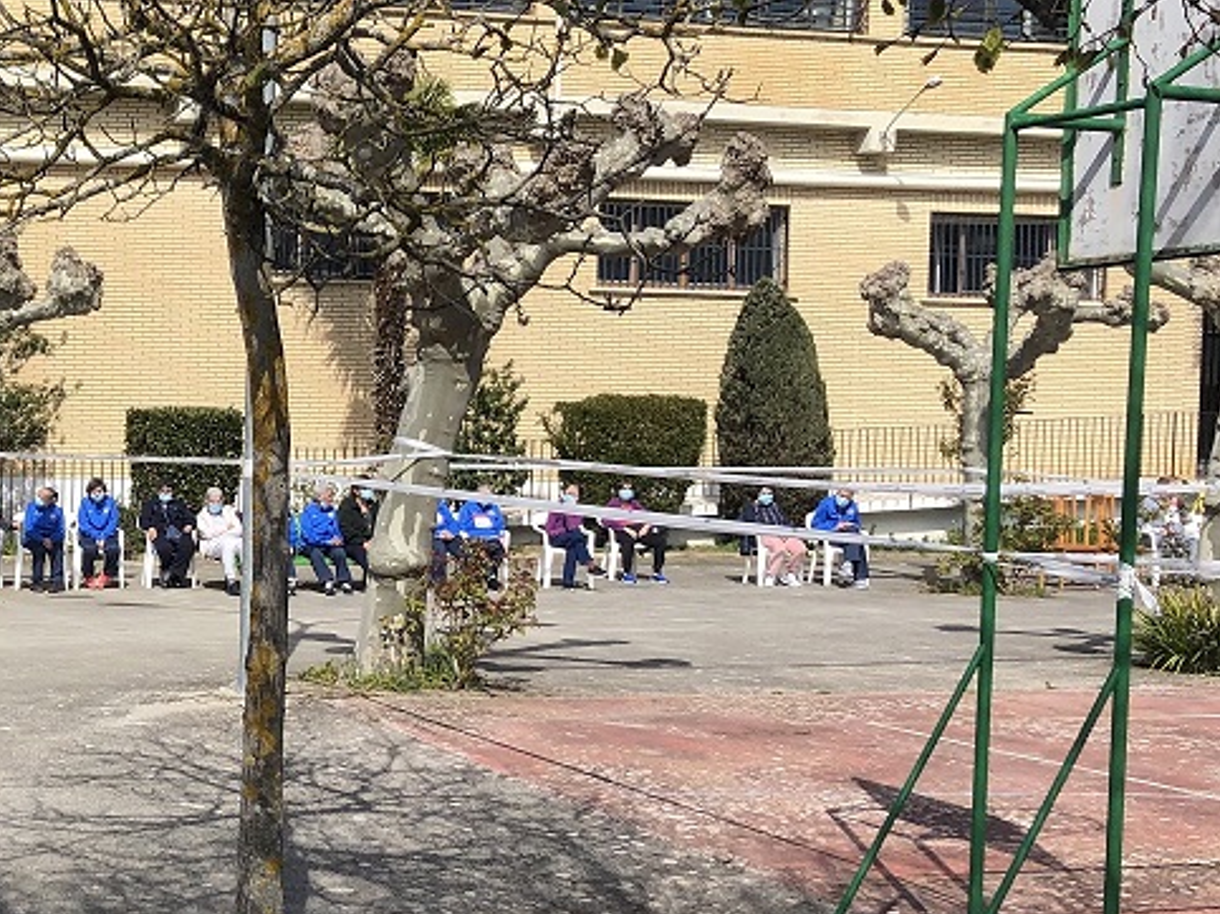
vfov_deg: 25.2
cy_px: 553
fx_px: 2044
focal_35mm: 58
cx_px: -13
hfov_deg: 30.7
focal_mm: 3.99
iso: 20
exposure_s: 1/2525
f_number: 1.8
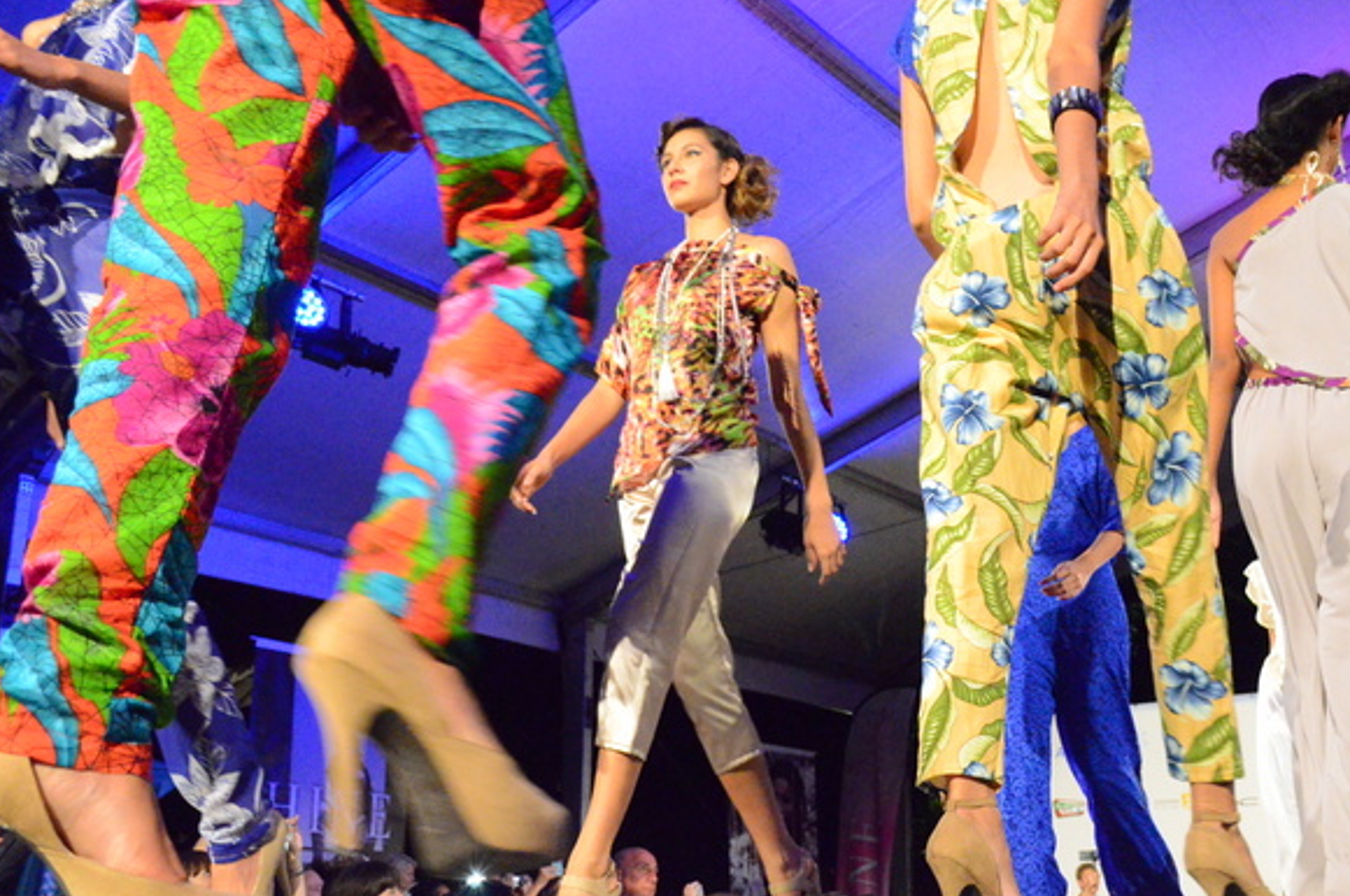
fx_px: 1610
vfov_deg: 31.1
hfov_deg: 45.5
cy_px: 479
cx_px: 712
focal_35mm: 43
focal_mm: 26
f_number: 7.1
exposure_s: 1/200
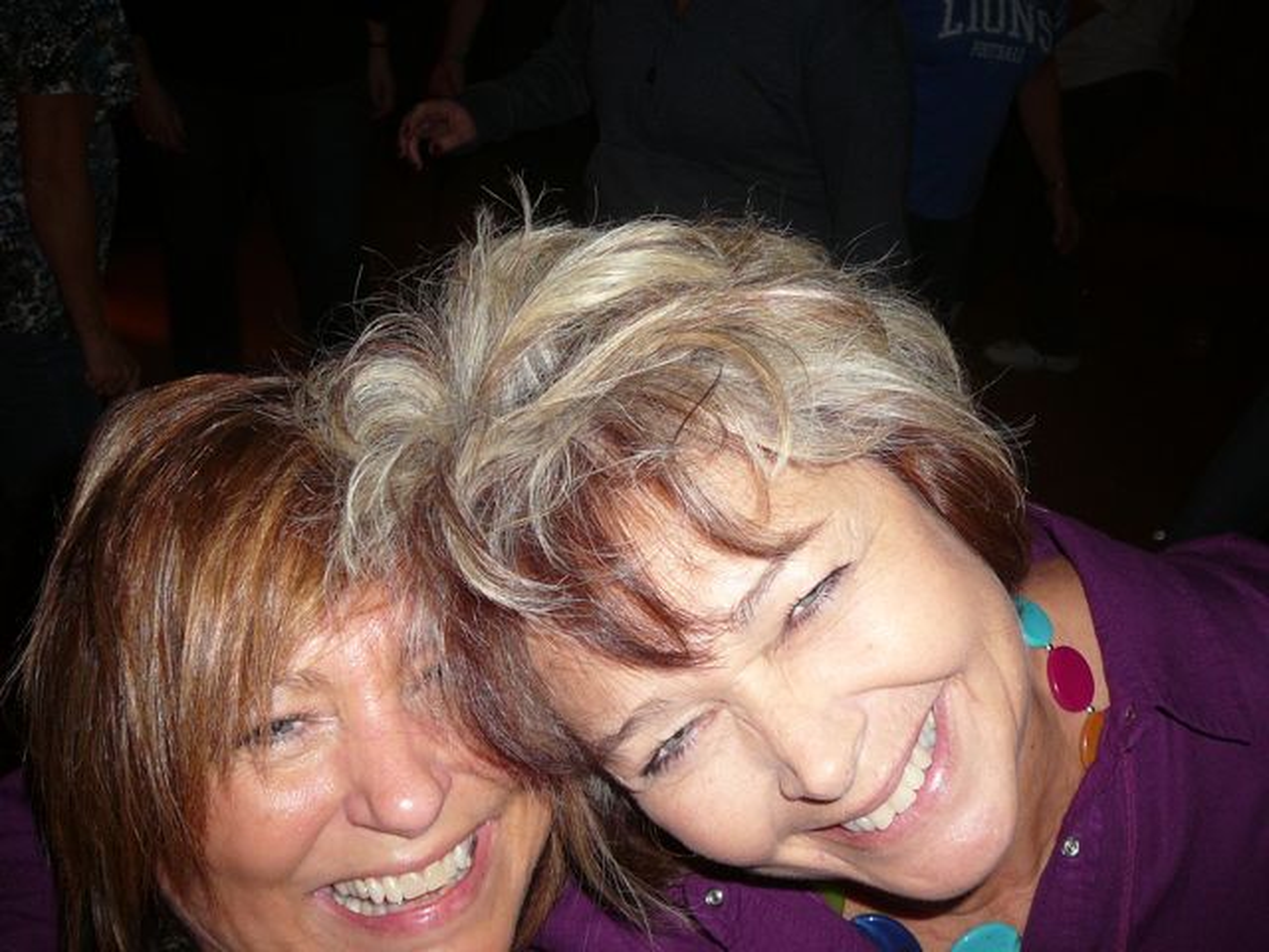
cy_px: 476
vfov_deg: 40.7
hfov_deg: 52.6
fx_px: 1283
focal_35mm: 35
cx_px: 634
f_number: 2.8
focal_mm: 5.2
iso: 100
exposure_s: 1/30
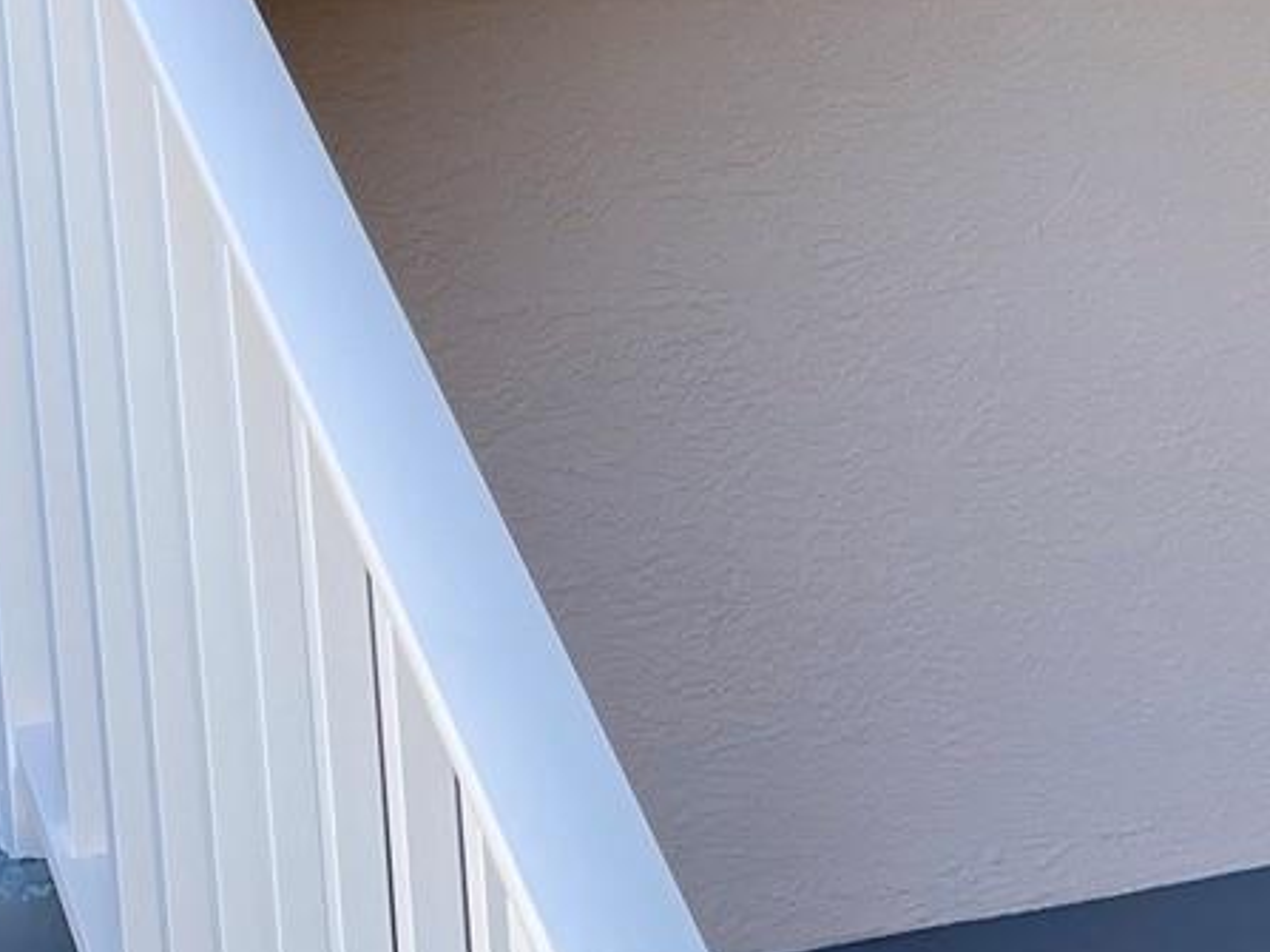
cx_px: 1591
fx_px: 3411
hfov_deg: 19.6
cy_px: 540
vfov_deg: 15.9
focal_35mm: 93
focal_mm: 4.2
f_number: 1.6
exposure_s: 1/734
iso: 32
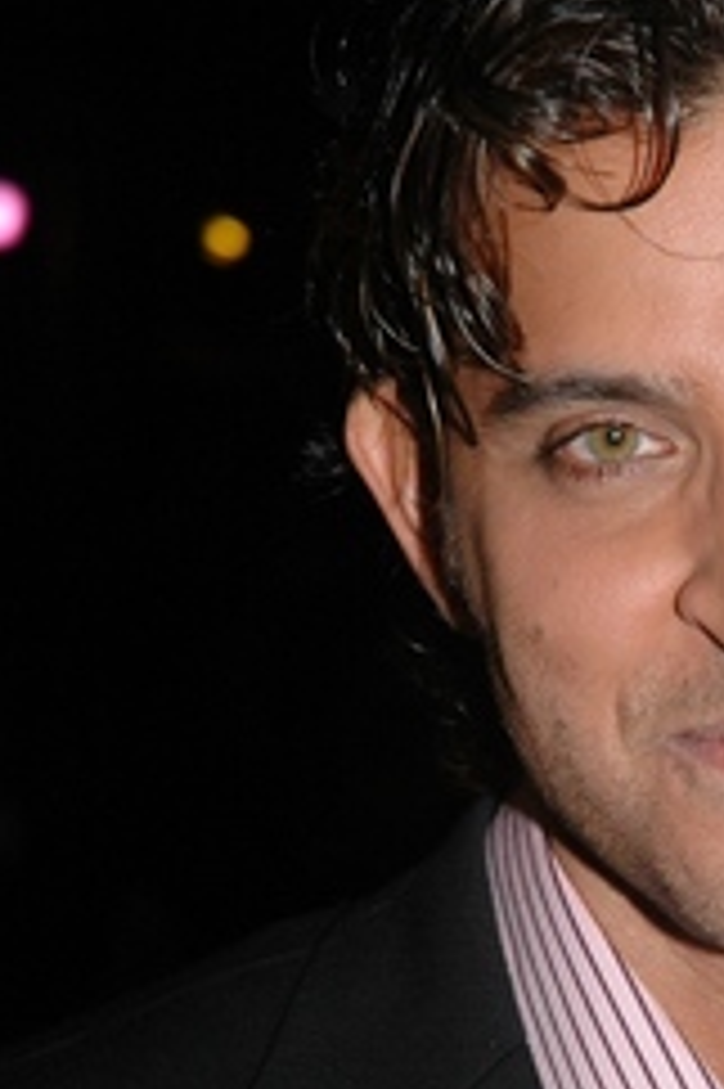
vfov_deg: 9.9
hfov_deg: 6.6
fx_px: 6283
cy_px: 706
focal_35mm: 208
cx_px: 695
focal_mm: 70
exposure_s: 1/125
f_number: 6.3
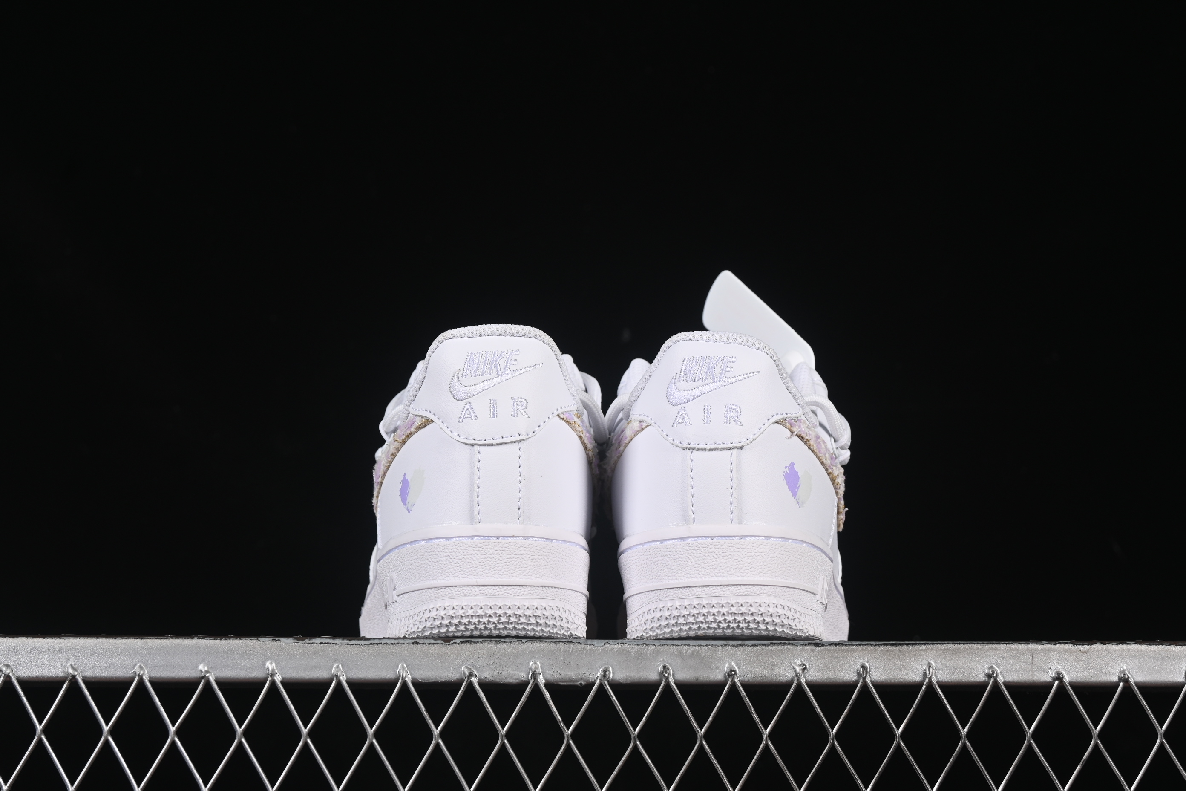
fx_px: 2471
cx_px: 593
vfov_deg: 18.2
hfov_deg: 27.0
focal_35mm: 75
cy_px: 396
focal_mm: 50
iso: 160
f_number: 8
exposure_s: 1/80
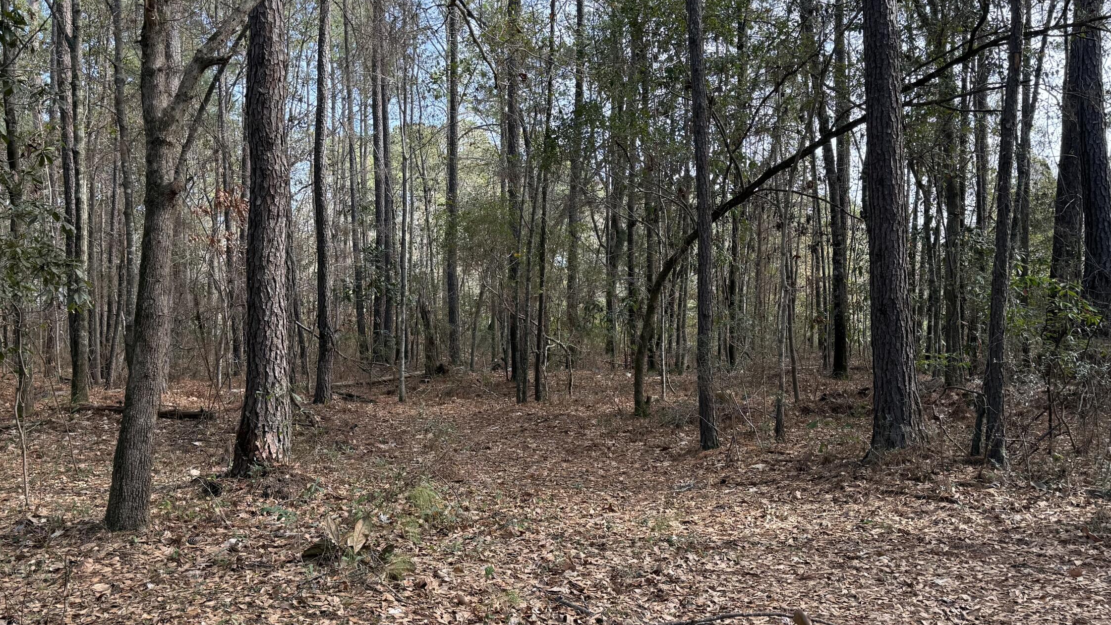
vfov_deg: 33.6
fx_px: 1031
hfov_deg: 56.6
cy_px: 377
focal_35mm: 35
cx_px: 561
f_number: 1.78
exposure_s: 1/410
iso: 100
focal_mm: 6.76
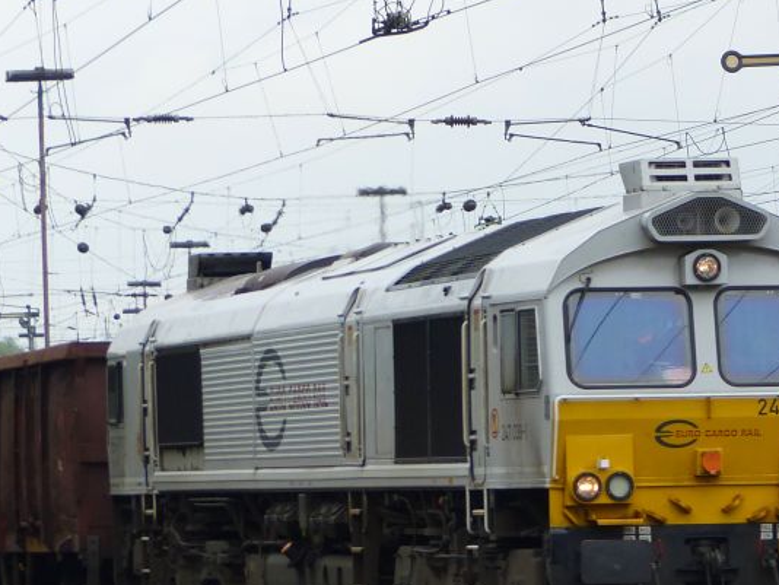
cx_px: 789
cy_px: 363
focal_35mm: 283
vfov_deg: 5.3
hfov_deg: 7.0
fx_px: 6372
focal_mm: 22.6
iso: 125
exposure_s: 1/500
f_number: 2.8
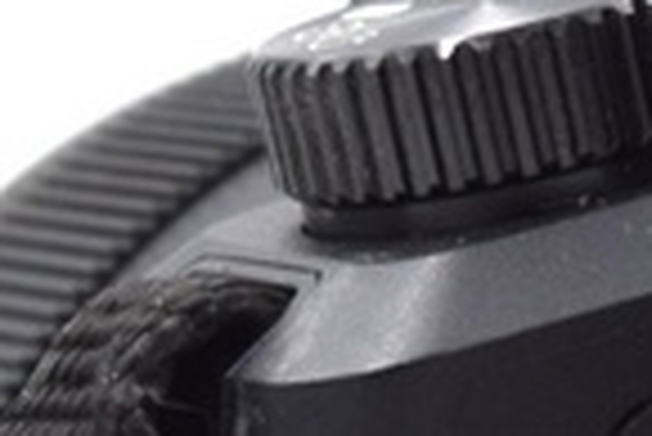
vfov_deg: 3.0
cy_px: 843
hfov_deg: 4.4
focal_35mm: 453
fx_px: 8212
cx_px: 1556
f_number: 11
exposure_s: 1/100
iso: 400
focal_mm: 44
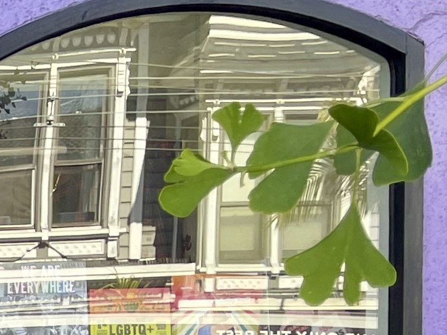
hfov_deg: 11.5
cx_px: -626
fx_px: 1834
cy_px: 574
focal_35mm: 142
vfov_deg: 10.0
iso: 32
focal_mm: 4.2
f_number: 1.6
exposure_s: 1/125
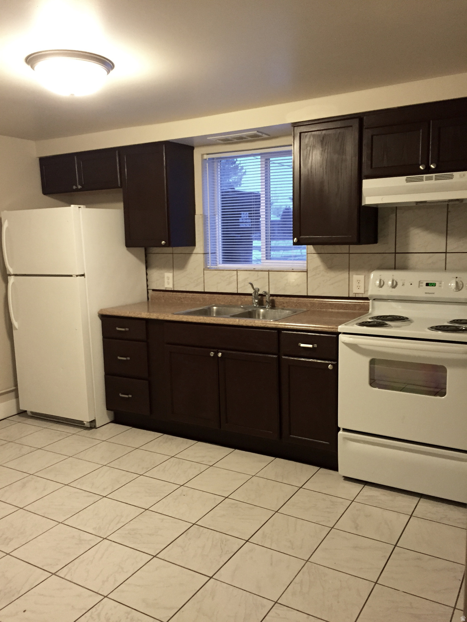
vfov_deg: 61.7
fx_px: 522
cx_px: 234
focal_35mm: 29
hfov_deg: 48.2
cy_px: 311
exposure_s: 1/17
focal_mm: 4.15
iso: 250
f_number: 2.2
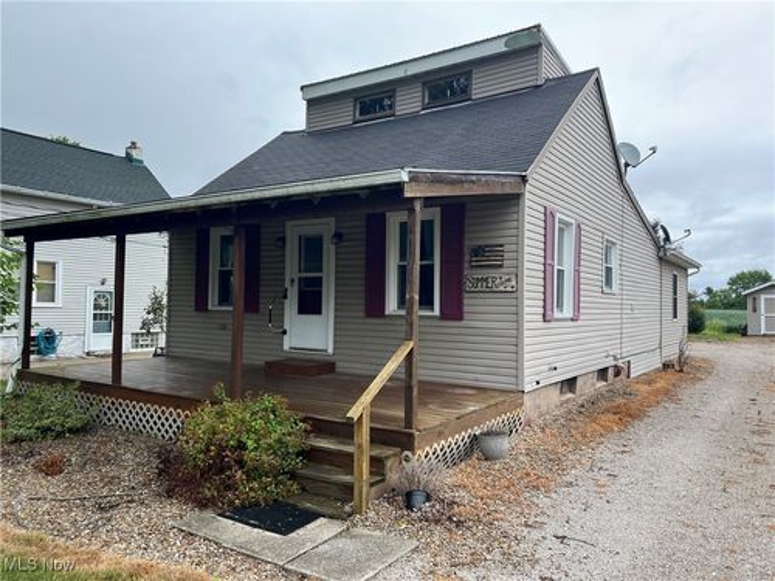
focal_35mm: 26
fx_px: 582
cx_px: 388
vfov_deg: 53.1
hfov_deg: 67.3
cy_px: 290
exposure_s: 1/965
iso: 50
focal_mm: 5.7
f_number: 1.5
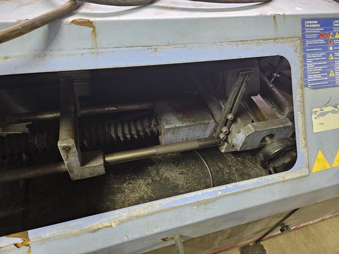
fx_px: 225
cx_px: 170
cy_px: 127
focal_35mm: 23
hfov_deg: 73.9
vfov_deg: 58.9
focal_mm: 5.4
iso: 1000
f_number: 1.8
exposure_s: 1/25
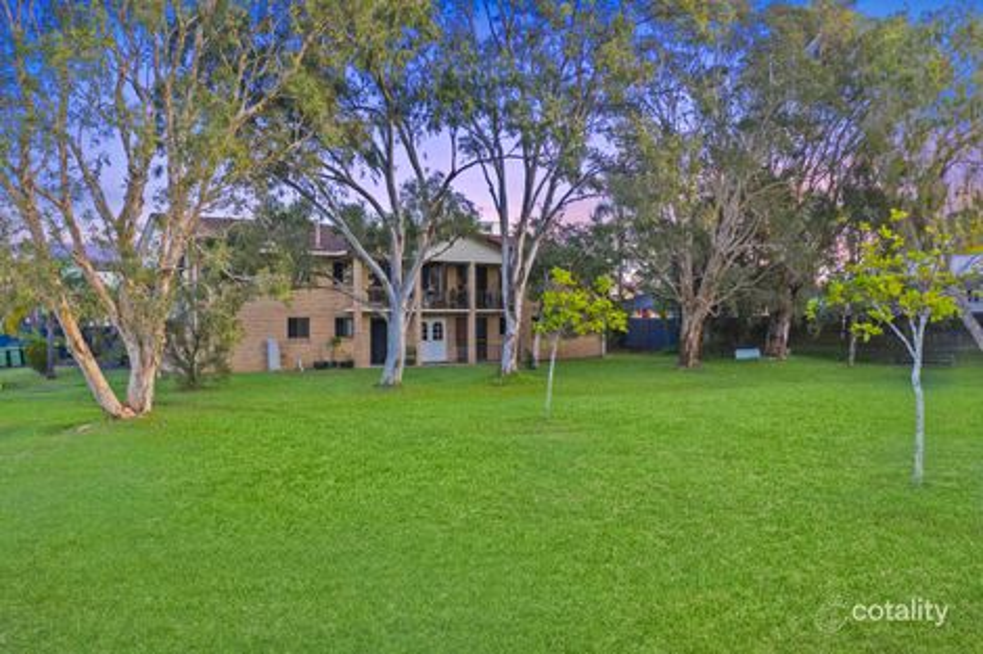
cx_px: 492
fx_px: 764
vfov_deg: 46.4
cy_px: 327
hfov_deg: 65.5
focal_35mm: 28
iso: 100
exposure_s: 1/60
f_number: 3.5
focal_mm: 10.26
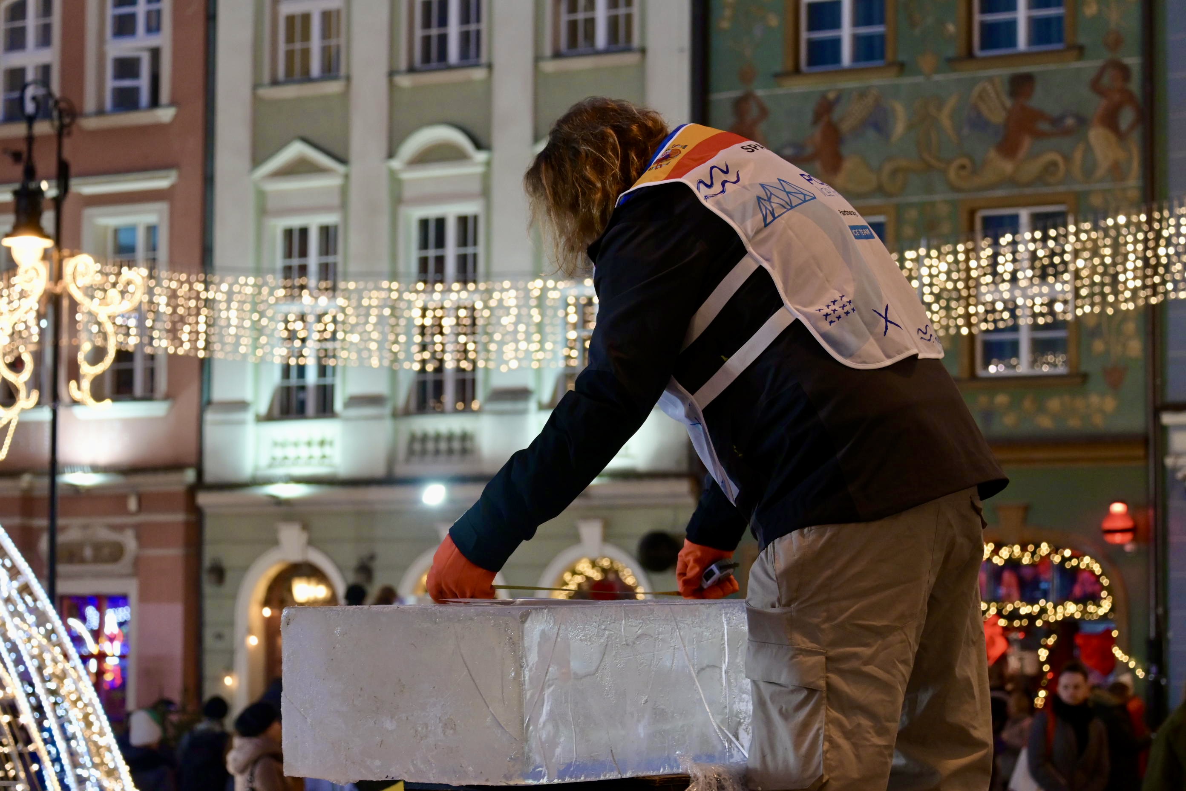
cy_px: 396
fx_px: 3261
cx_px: 593
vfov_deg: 13.8
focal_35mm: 99
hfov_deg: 20.6
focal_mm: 66
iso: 1400
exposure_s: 1/60
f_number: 4.8
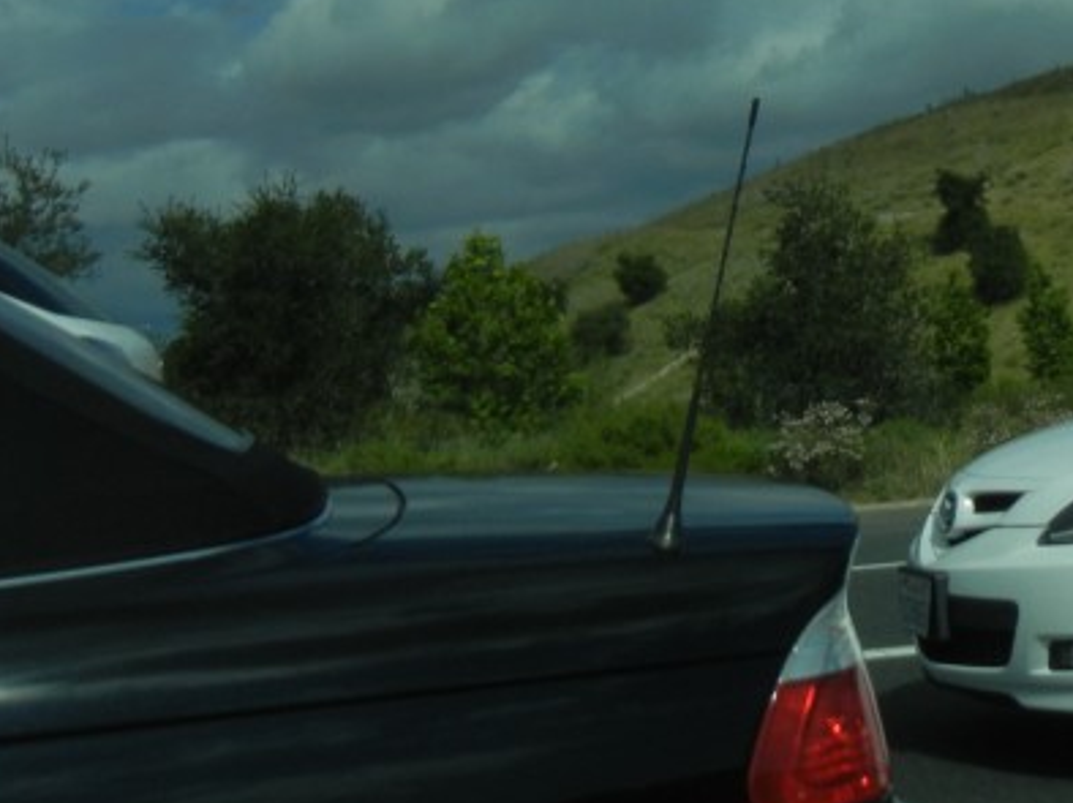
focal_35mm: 78
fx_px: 2416
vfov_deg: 18.6
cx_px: 1125
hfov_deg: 23.7
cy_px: 103
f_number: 7
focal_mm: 5.4
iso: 160
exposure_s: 1/1366
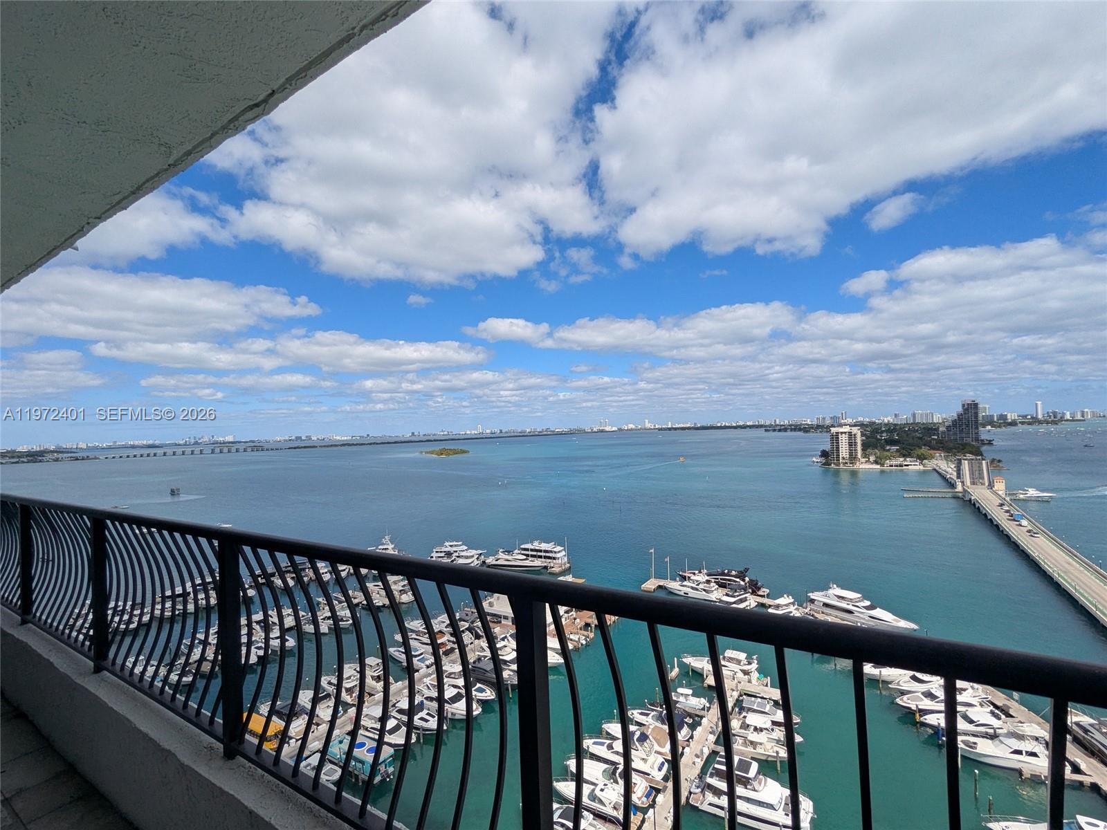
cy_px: 415
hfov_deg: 94.5
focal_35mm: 16
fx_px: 512
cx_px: 554
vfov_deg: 78.1
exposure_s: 1/2732
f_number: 2.2
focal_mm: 2.35
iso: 44
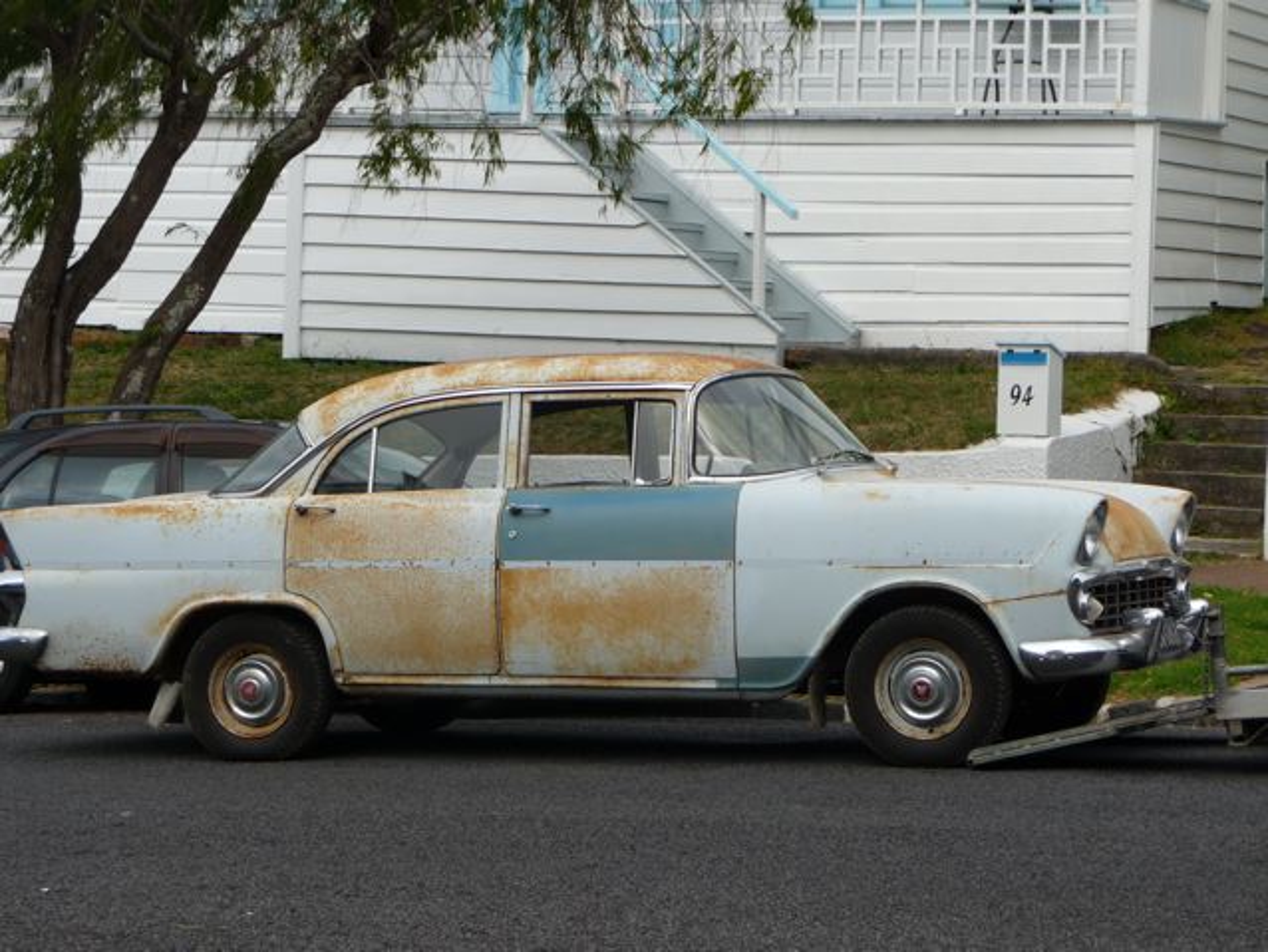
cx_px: 634
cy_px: 476
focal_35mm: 128
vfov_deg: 11.6
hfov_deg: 15.4
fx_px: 4690
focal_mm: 21.8
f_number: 4.7
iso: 100
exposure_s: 1/250
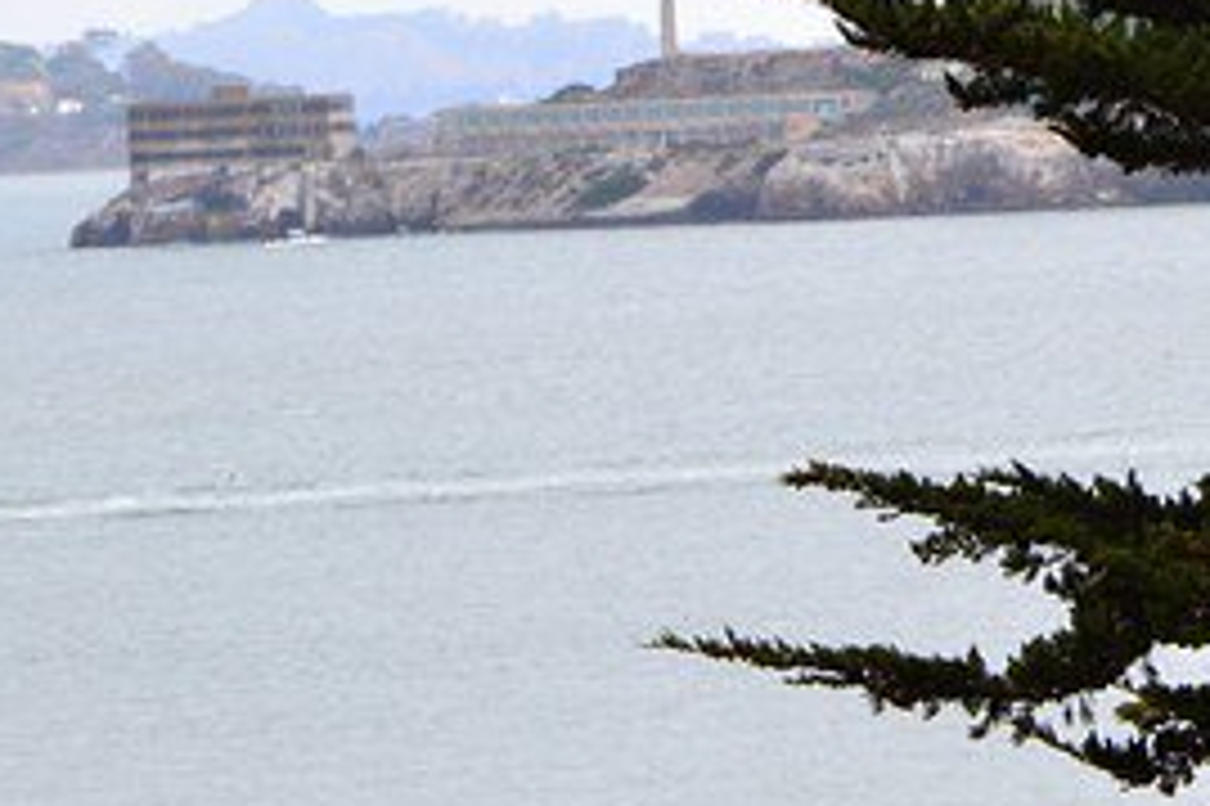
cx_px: 1399
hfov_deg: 5.5
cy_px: 65
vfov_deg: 3.7
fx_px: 12602
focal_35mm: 375
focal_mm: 105
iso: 400
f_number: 10
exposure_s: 1/320
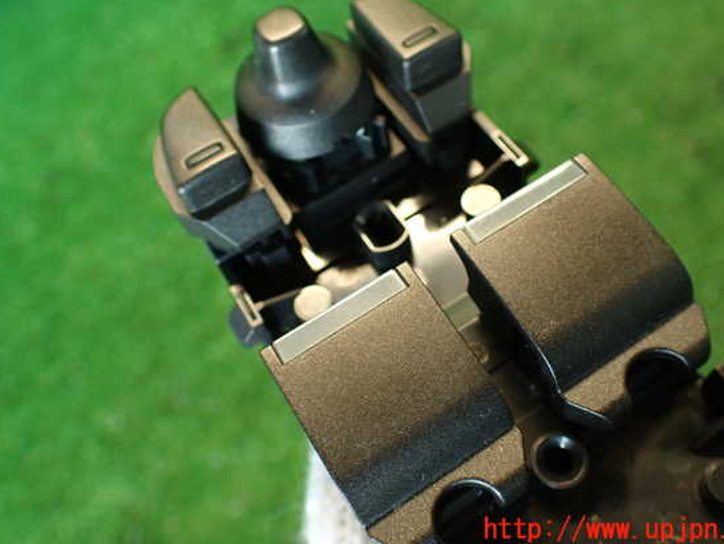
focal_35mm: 33
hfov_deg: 55.3
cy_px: 247
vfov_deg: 42.9
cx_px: 385
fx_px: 690
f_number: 2.3
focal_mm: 5.4
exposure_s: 1/30
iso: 250
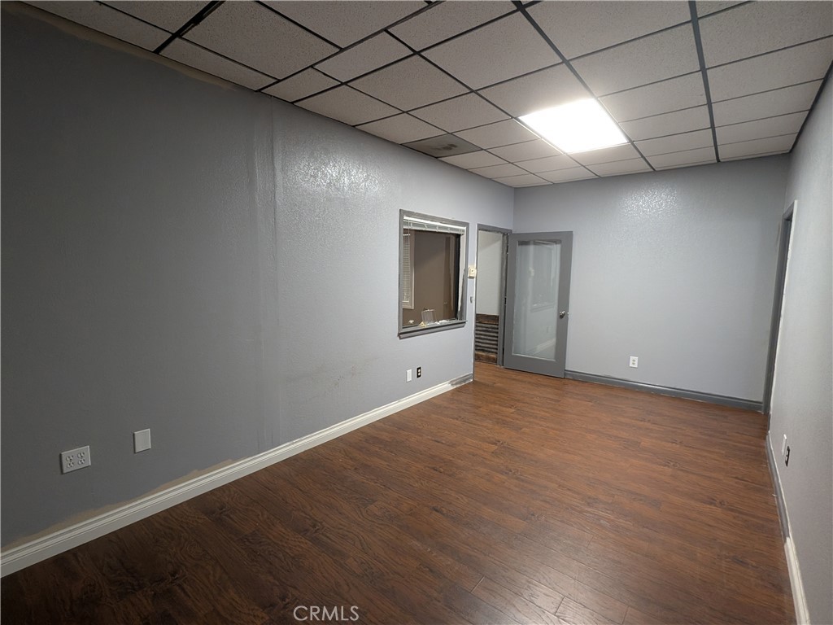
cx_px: 416
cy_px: 312
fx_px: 385
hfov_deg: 94.5
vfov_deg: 78.1
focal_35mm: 16
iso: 118
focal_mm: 2.22
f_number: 2.2
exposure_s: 1/23.9
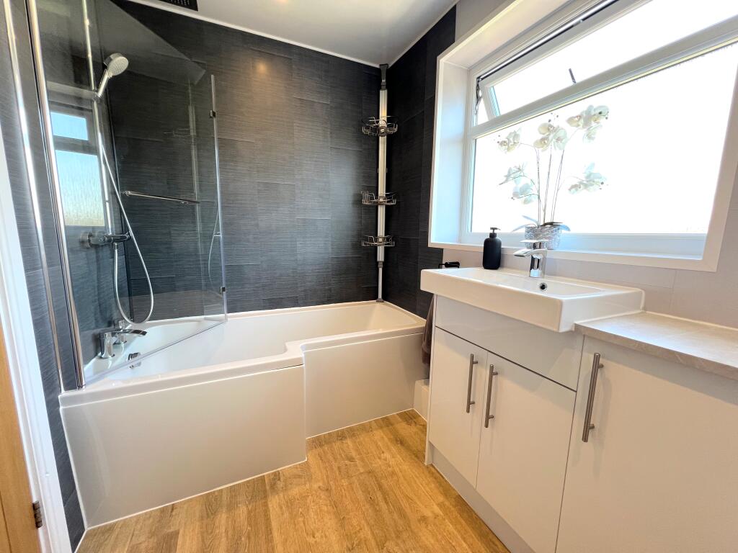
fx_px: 277
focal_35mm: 13
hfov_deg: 106.2
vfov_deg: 89.9
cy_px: 276
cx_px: 369
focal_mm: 1.57
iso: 125
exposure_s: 1/100
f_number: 1.8
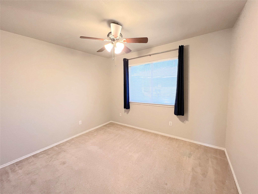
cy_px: 97
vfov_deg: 89.9
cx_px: 129
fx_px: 97
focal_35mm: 13
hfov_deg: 106.2
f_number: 1.8
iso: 200
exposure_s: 1/60
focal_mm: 1.57
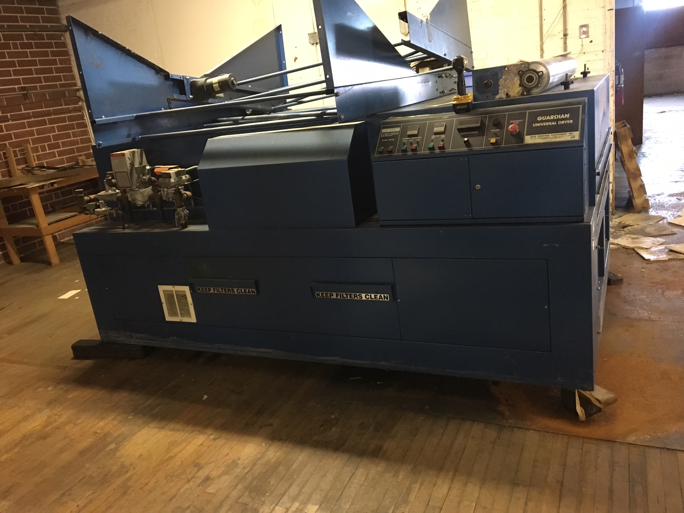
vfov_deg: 48.2
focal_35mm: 29
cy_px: 256
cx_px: 342
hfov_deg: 61.7
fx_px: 573
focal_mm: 4.15
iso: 250
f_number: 2.2
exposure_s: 1/15
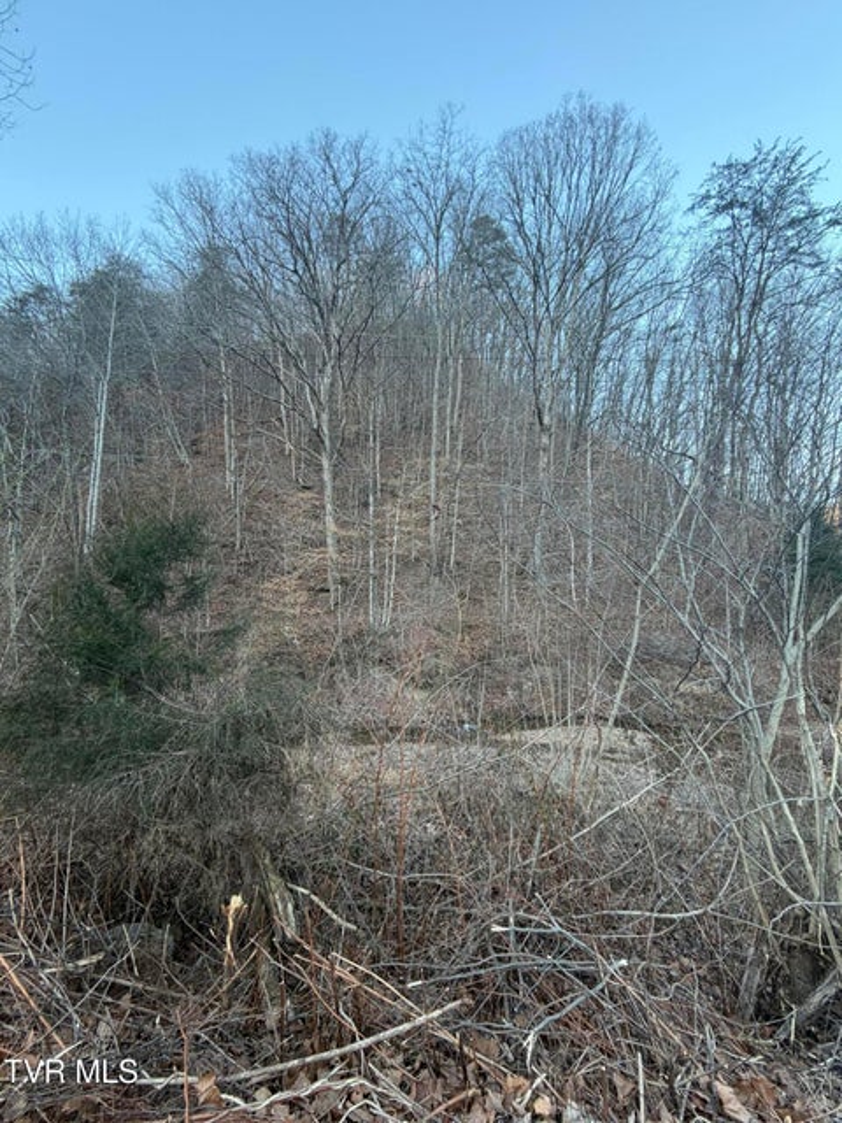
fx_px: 454
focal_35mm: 14
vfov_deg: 102.1
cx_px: 421
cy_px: 562
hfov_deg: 85.7
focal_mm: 2.22
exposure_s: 1/121
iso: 80
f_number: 2.2
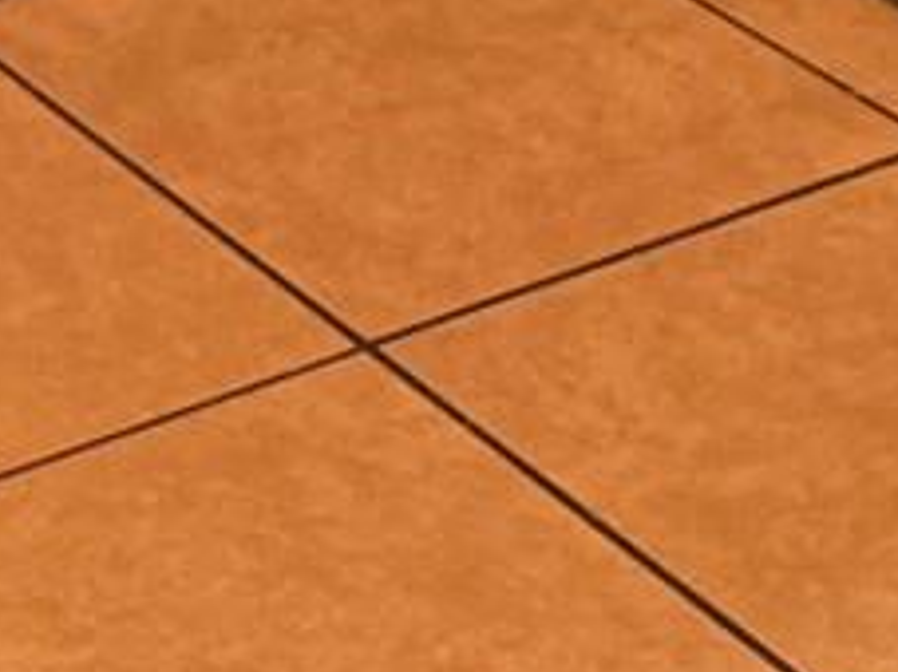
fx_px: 4382
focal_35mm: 169
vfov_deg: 7.3
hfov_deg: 11.3
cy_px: -1648
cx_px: -411
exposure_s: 1/120
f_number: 1.78
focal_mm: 6.76
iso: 200
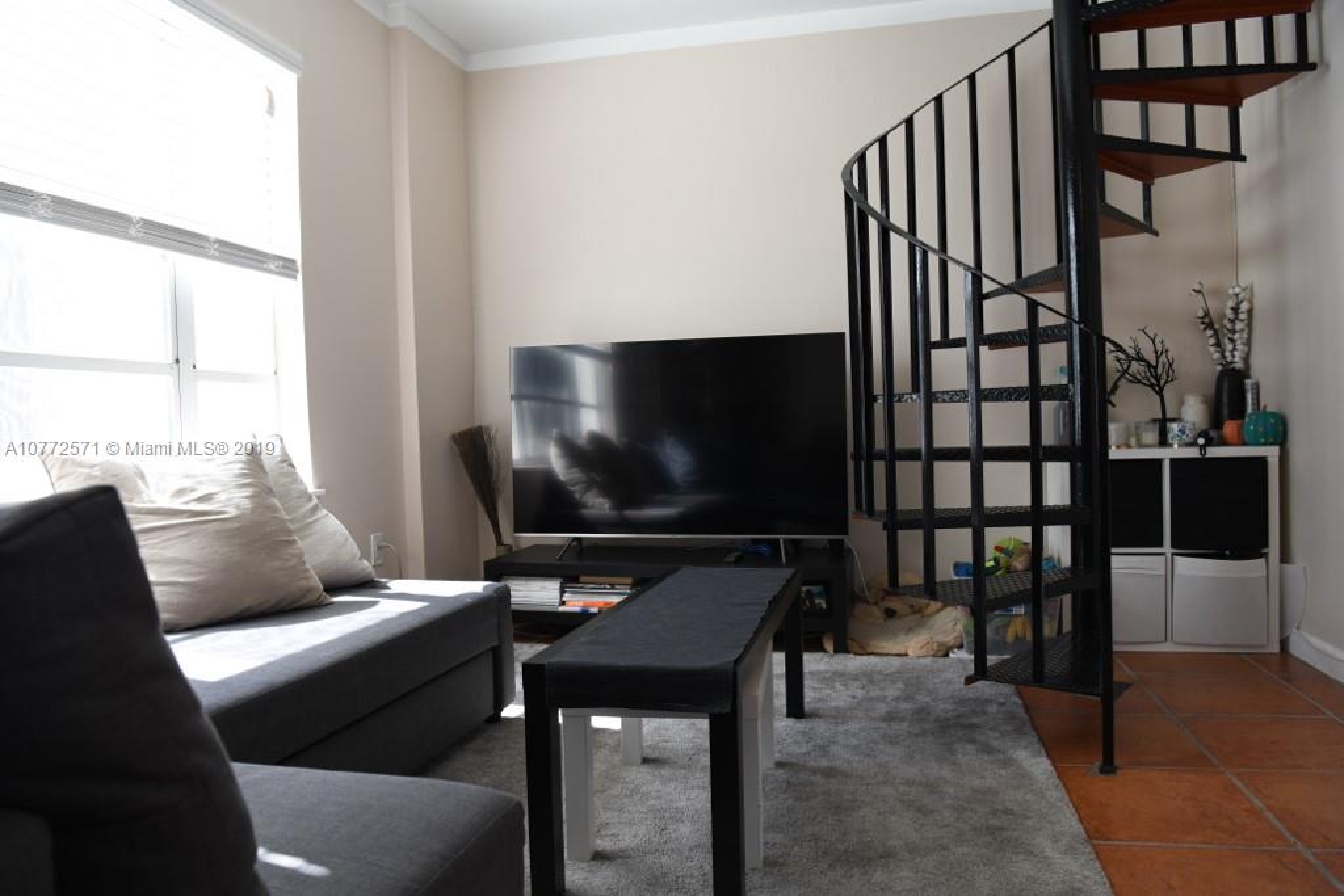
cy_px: 448
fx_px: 896
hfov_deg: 73.7
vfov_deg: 53.1
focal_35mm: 24
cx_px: 672
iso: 800
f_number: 5.6
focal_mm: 24
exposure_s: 1/320
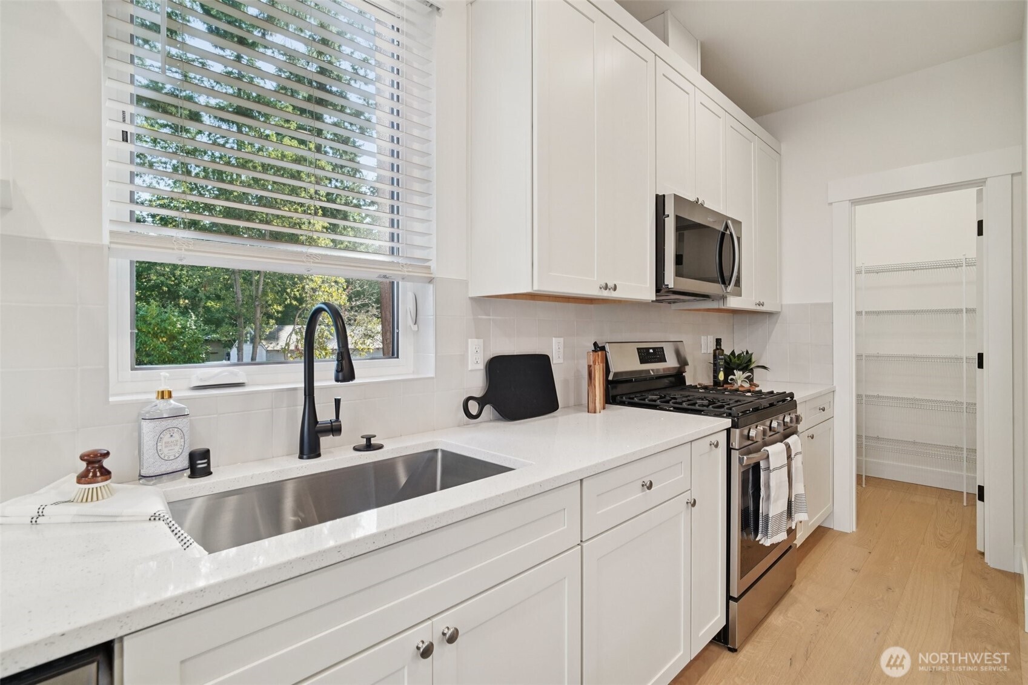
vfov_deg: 73.7
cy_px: 342
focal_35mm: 16
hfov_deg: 96.7
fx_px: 457
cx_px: 514
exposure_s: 1/50
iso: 1600
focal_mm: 16
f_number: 8
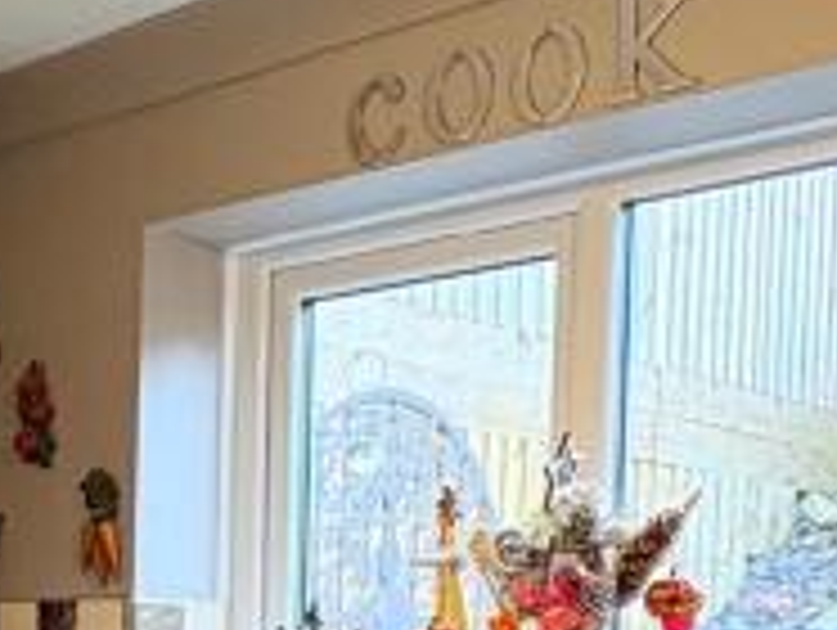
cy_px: 792
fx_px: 1864
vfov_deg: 18.1
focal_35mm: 77
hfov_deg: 24.5
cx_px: 72
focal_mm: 2.22
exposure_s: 1/100
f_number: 2.2
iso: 200
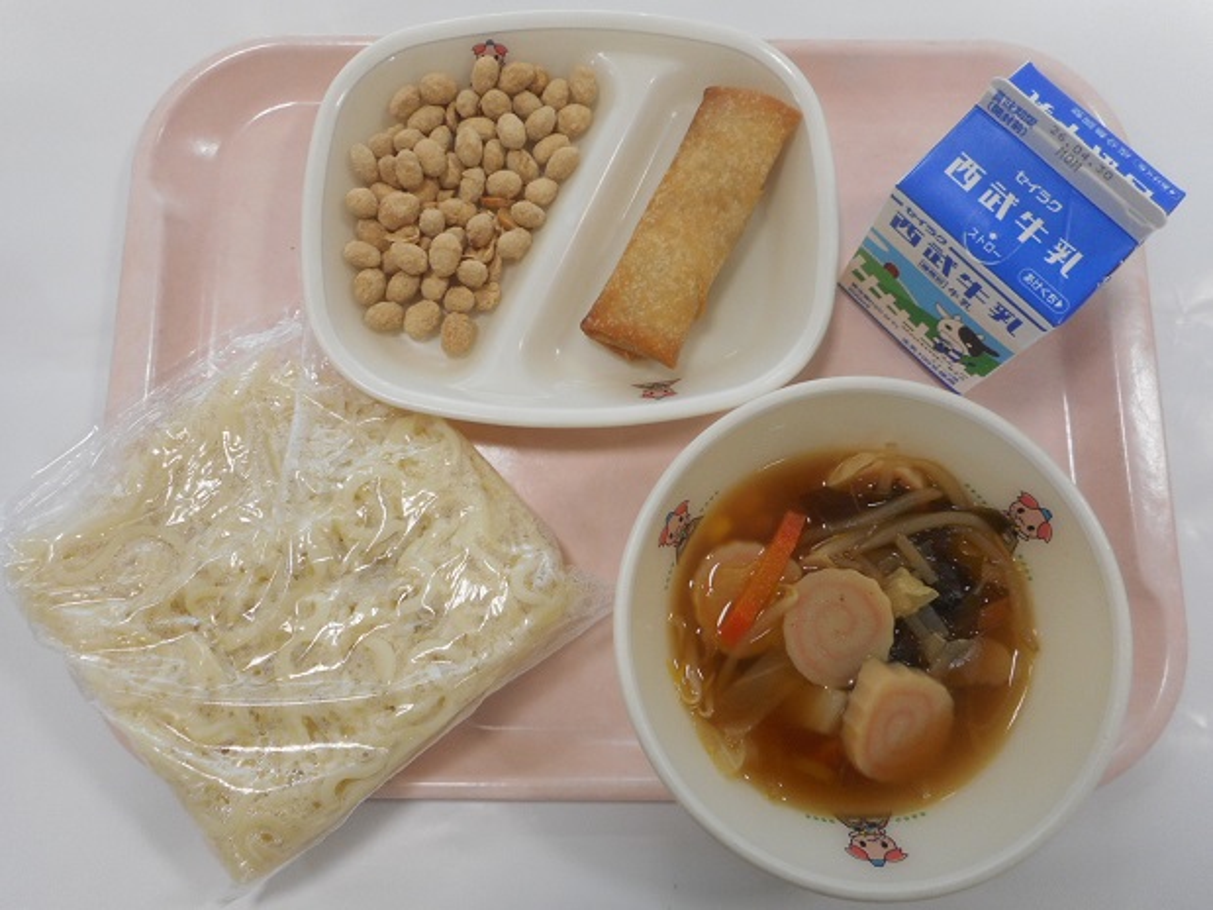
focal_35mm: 25
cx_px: 606
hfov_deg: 69.4
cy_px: 455
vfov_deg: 54.9
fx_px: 876
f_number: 3.7
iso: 140
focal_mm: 4.5
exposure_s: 1/30
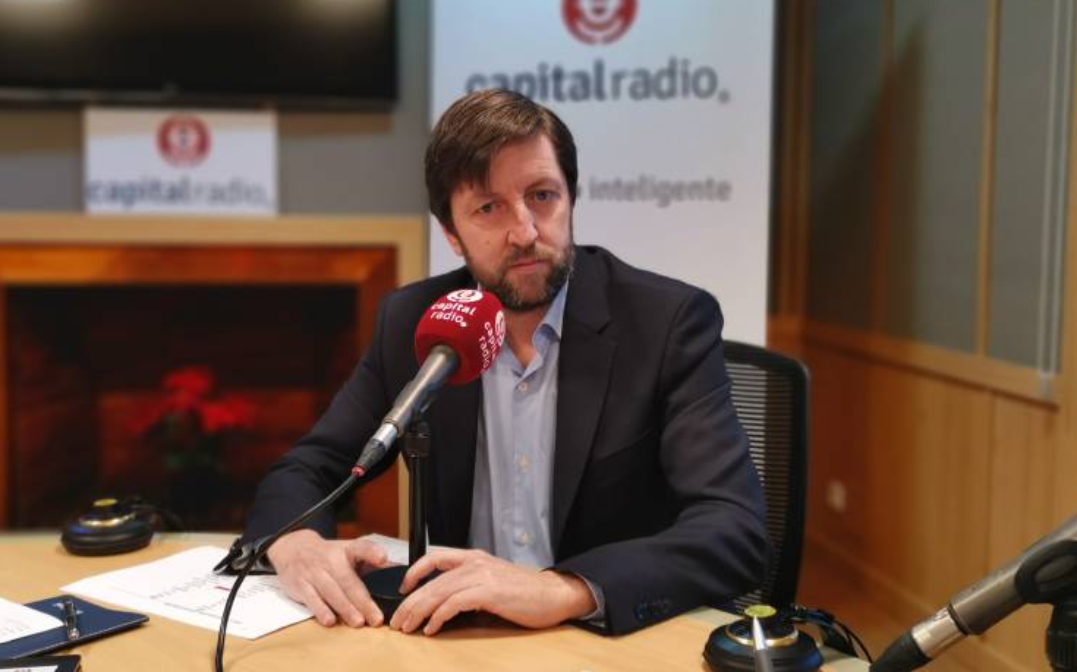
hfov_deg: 49.3
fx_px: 1174
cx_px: 547
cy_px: 312
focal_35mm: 40
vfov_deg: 32.0
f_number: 1.8
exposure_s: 1/100
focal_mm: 5.58
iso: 200
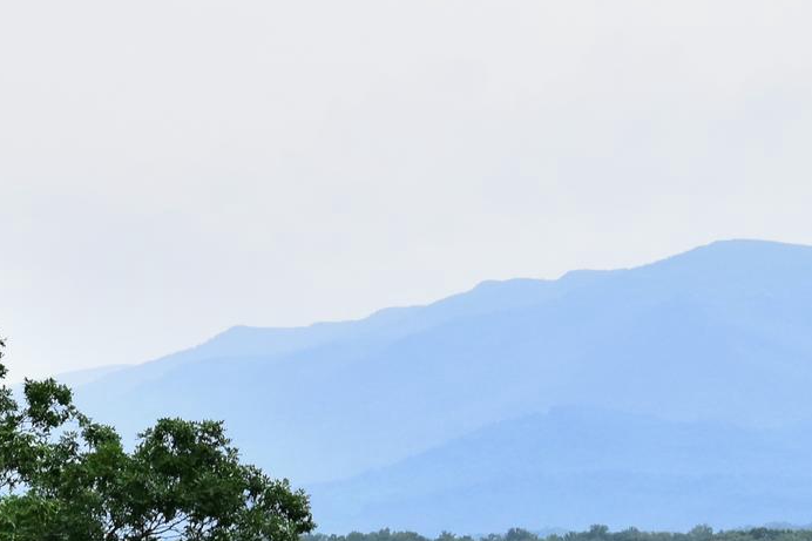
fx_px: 8512
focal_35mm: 377
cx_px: 426
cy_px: 432
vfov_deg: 3.6
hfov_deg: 5.5
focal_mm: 85
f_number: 16
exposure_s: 1/200
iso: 800
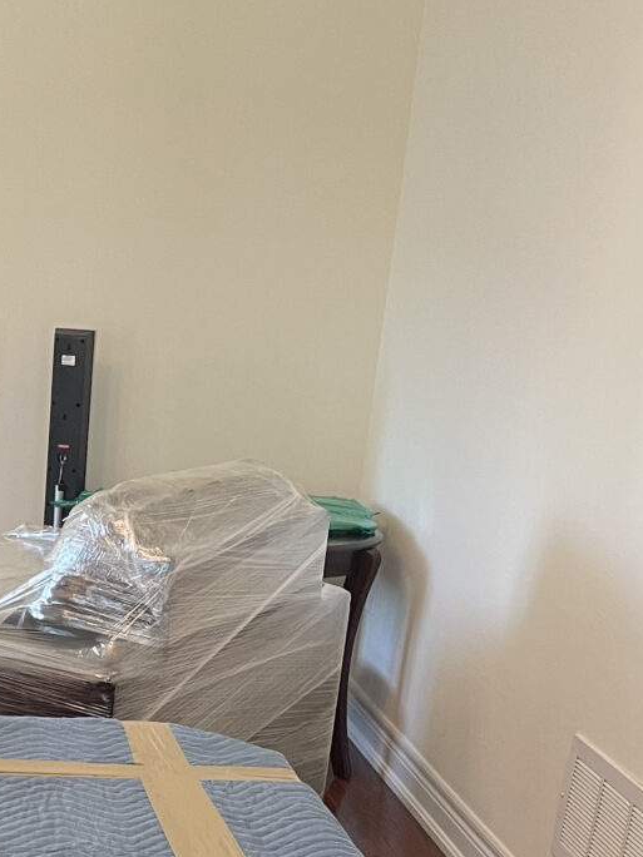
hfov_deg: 19.4
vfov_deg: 23.7
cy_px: 1100
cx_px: -56
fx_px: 1808
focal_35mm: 73
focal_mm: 4.2
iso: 100
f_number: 1.6
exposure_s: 1/60
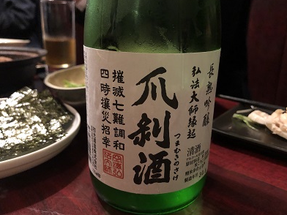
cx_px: 152
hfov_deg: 59.9
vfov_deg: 46.8
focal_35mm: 30
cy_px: 104
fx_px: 249
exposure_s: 1/6
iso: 80
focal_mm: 3.99
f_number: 1.8
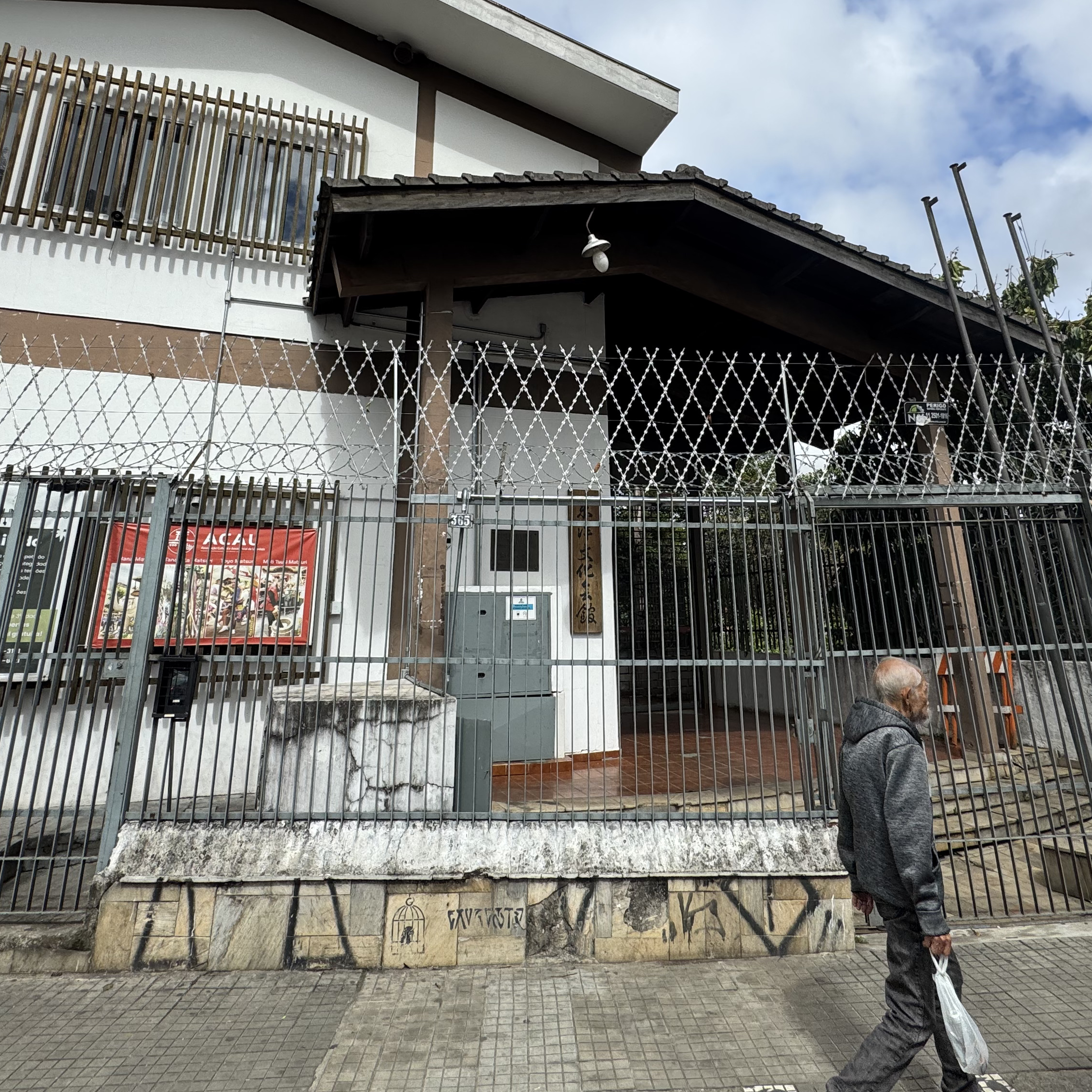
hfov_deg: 69.6
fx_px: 785
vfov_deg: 67.9
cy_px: 372
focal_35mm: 22
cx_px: 567
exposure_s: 1/1370
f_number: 2.2
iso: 40
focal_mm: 2.22
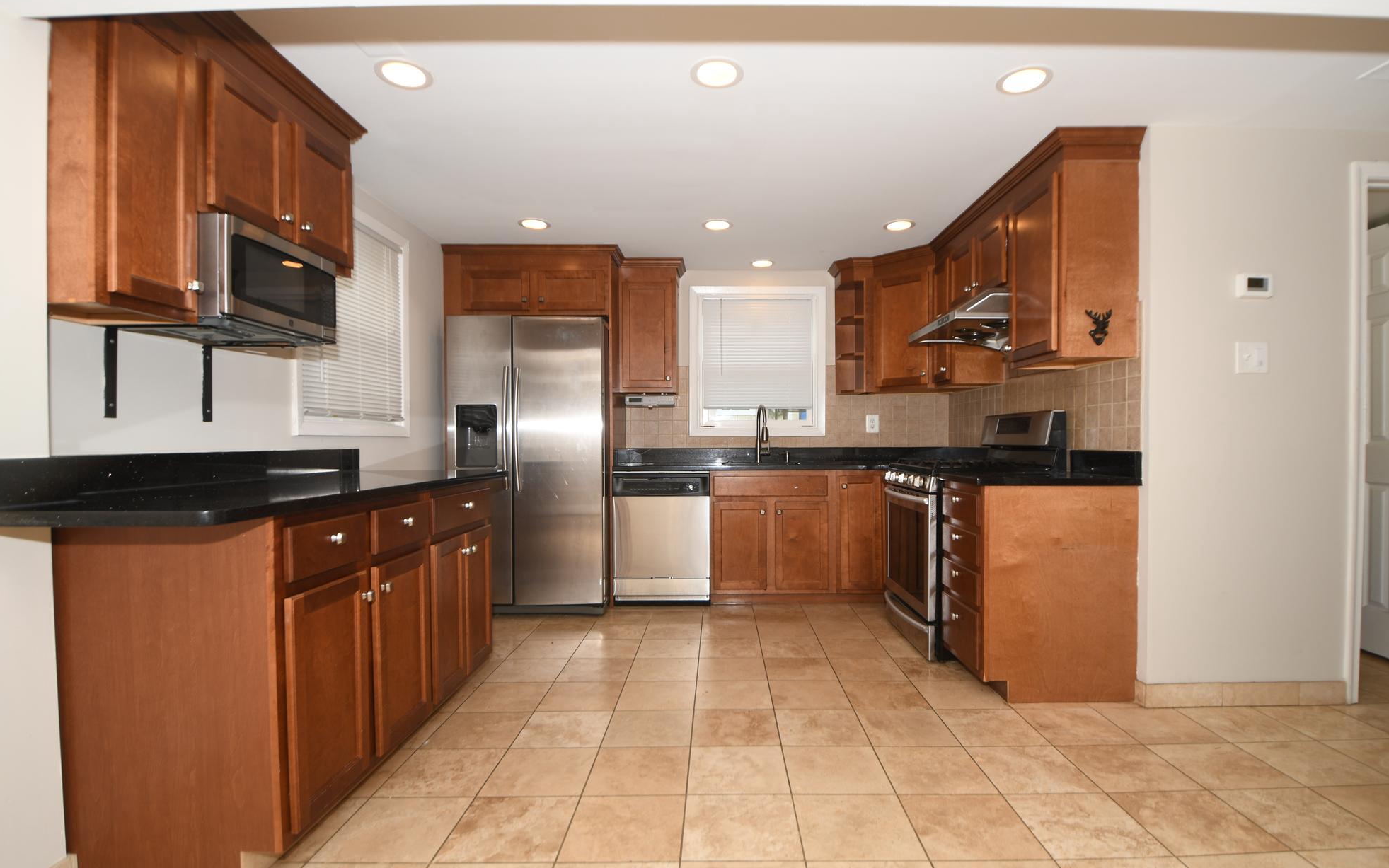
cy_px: 450
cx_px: 722
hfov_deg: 94.3
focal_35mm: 17
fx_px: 644
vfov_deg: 68.0
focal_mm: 11
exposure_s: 1/160
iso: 100
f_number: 3.5
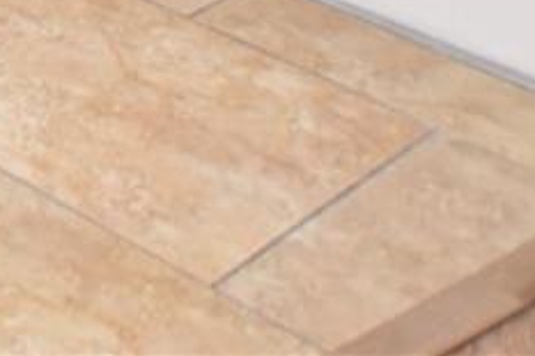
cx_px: -1019
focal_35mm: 103
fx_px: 1530
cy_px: -866
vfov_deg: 9.1
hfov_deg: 11.8
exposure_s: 1/60
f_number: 4
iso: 320
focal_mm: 10
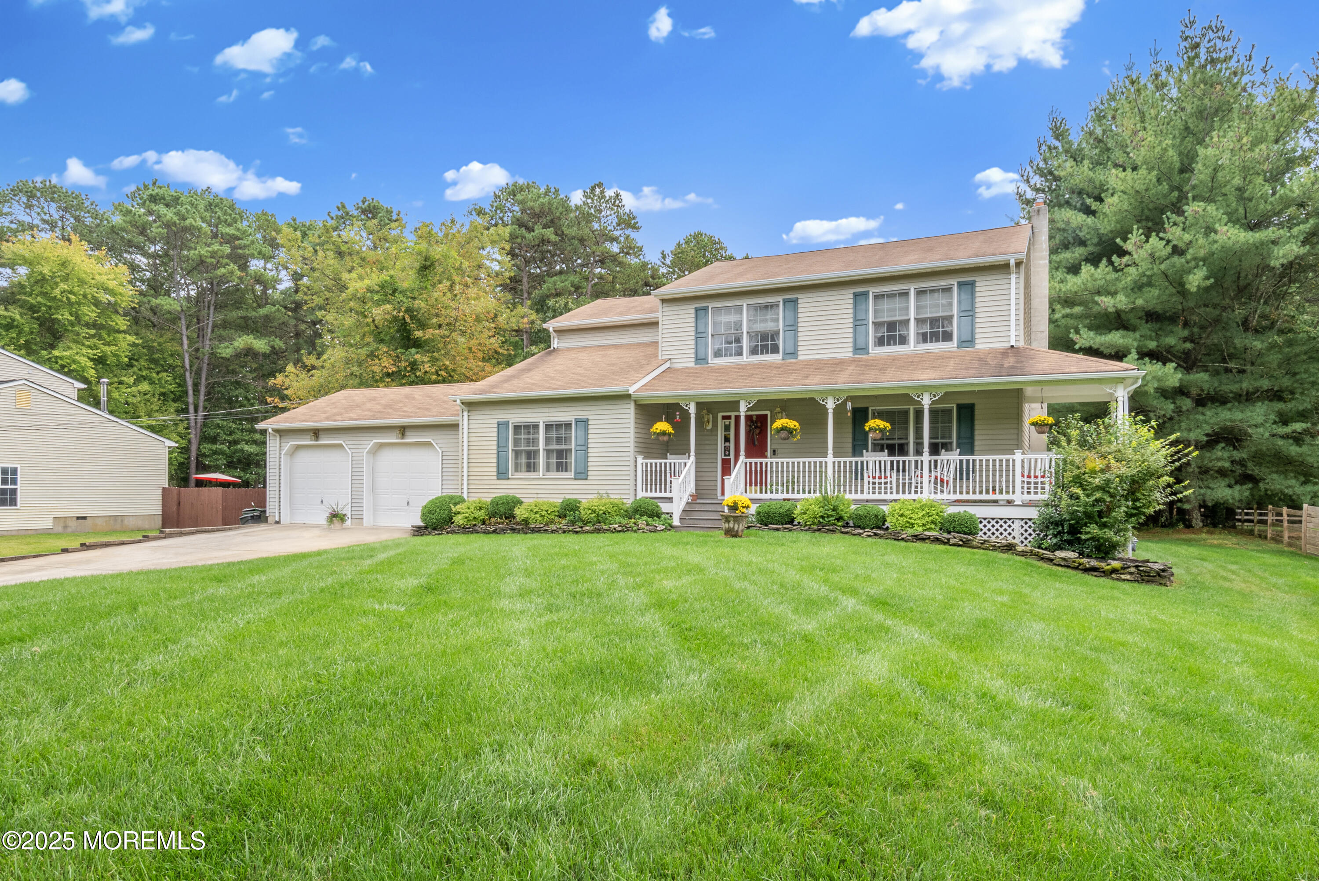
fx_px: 806
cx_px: 660
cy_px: 440
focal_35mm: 22
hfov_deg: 78.6
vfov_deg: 57.3
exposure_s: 1/30
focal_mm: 22
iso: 640
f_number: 20
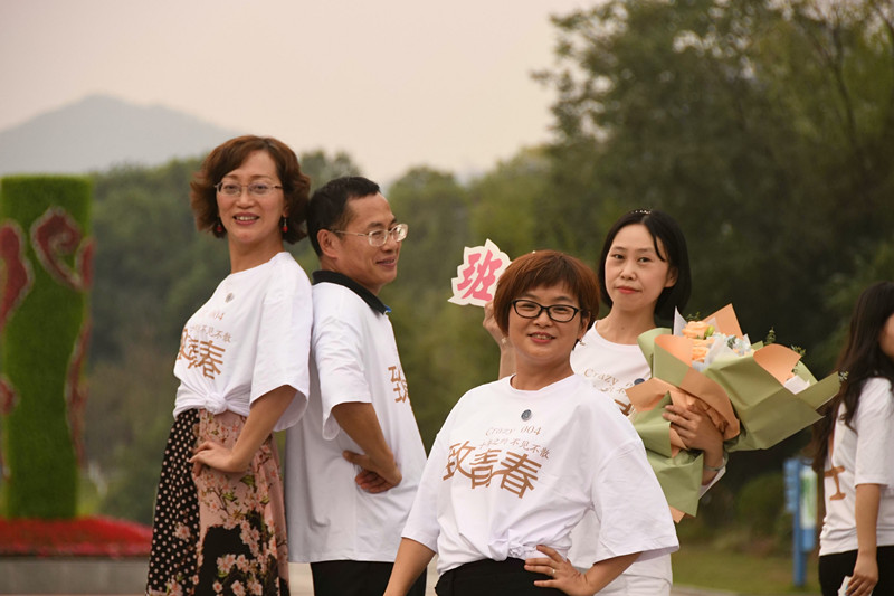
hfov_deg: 9.2
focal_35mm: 225
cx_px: 447
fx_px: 5586
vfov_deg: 6.1
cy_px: 298
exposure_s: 1/1250
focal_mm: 150
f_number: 5.6
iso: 1600
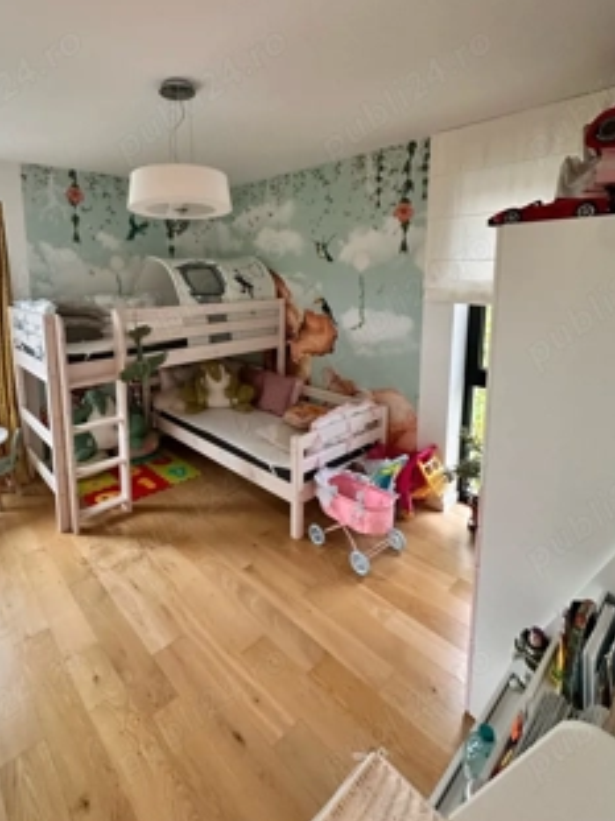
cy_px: 333
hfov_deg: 71.0
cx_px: 253
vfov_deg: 86.8
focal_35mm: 18
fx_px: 427
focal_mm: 2.22
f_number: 2.2
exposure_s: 1/50
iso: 500
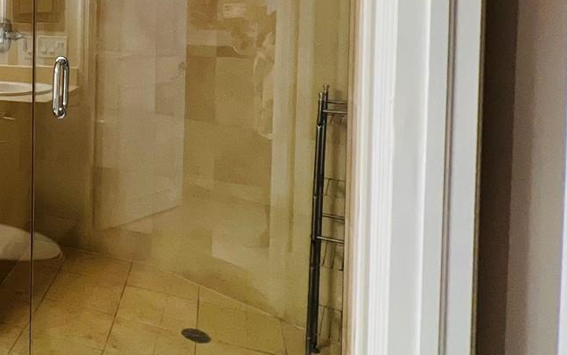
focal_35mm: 34
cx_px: -104
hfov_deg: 40.7
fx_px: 525
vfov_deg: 34.8
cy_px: 26
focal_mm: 1.57
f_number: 1.8
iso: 160
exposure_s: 1/60
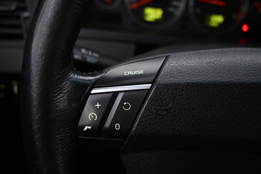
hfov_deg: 56.1
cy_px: 87
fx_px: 245
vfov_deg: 39.1
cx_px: 130
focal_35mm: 34
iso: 5000
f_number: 4
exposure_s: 1/40
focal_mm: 22.5
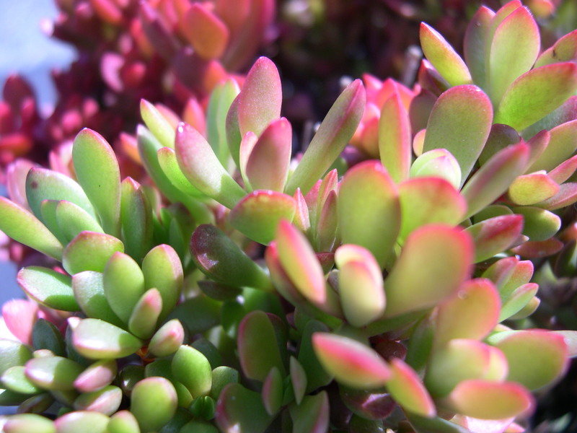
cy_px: 216
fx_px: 633
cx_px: 288
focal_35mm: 38
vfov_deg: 37.7
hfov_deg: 49.0
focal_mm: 8
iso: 100
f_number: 2.8
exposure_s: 1/498
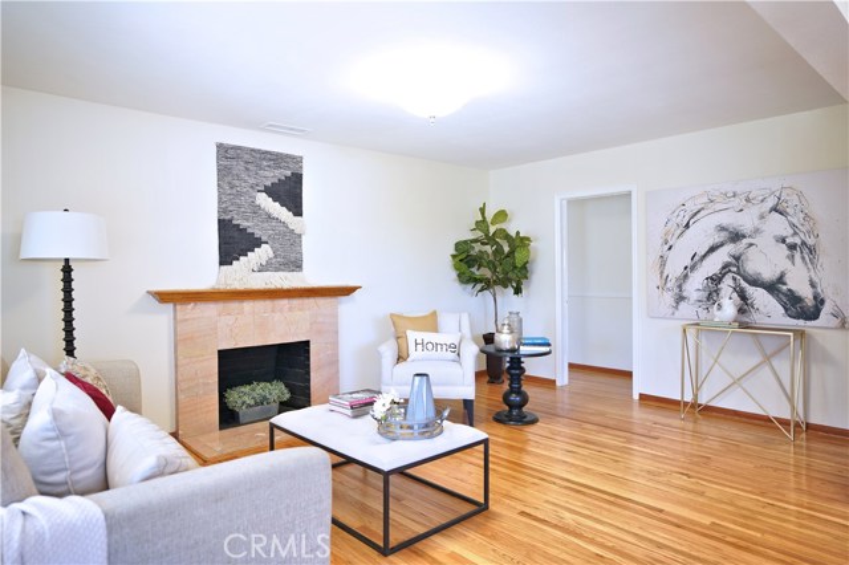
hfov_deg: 78.6
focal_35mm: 22
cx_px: 424
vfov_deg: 57.2
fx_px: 519
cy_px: 282
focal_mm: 22
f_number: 2.8
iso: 320
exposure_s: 1/30
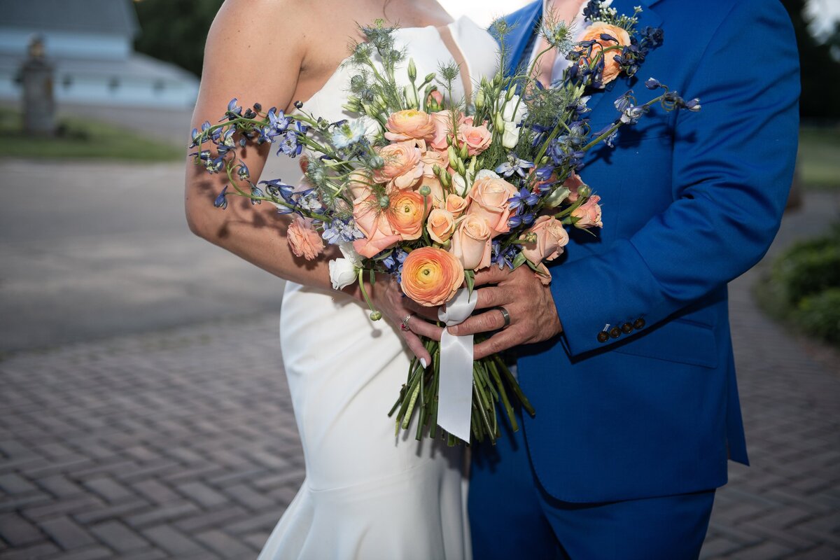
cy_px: 280
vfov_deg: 26.0
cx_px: 420
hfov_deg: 38.2
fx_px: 1213
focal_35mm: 52
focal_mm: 52
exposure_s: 1/250
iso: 320
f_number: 2.8
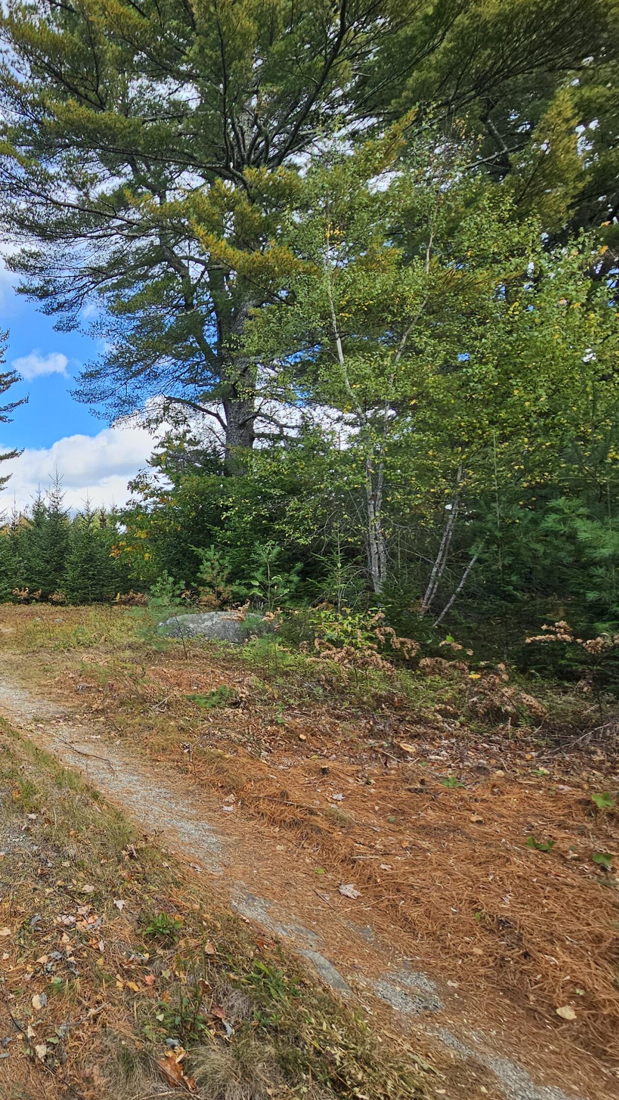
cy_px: 550
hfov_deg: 46.2
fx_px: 554
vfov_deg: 89.6
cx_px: -34
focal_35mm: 19
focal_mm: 2.2
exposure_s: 1/586
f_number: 2.2
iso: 50
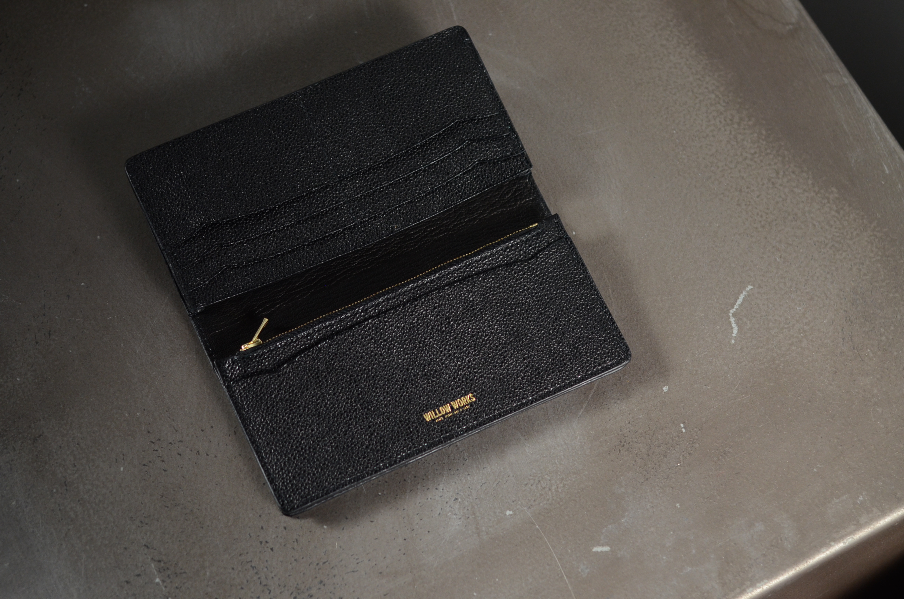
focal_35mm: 75
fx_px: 1879
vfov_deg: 18.1
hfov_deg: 27.0
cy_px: 300
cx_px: 452
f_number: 2.5
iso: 720
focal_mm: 50
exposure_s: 1/8000
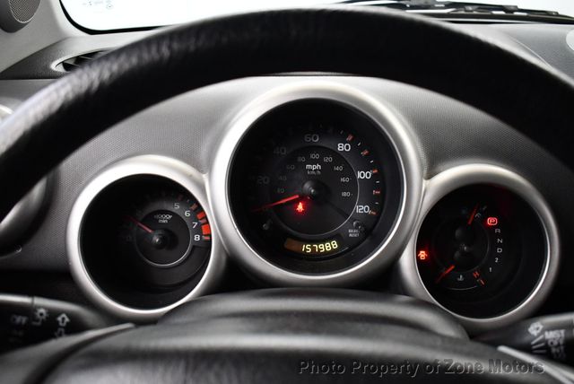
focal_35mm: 36
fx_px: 575
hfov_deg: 53.1
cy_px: 192
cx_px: 287
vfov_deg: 36.9
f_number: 3.5
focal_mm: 18
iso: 3200
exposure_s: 1/125
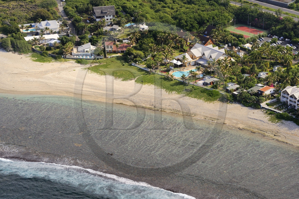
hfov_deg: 18.3
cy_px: 100
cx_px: 150
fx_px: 929
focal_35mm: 112
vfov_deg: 12.2
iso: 800
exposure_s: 1/1250
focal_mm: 112
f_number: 10
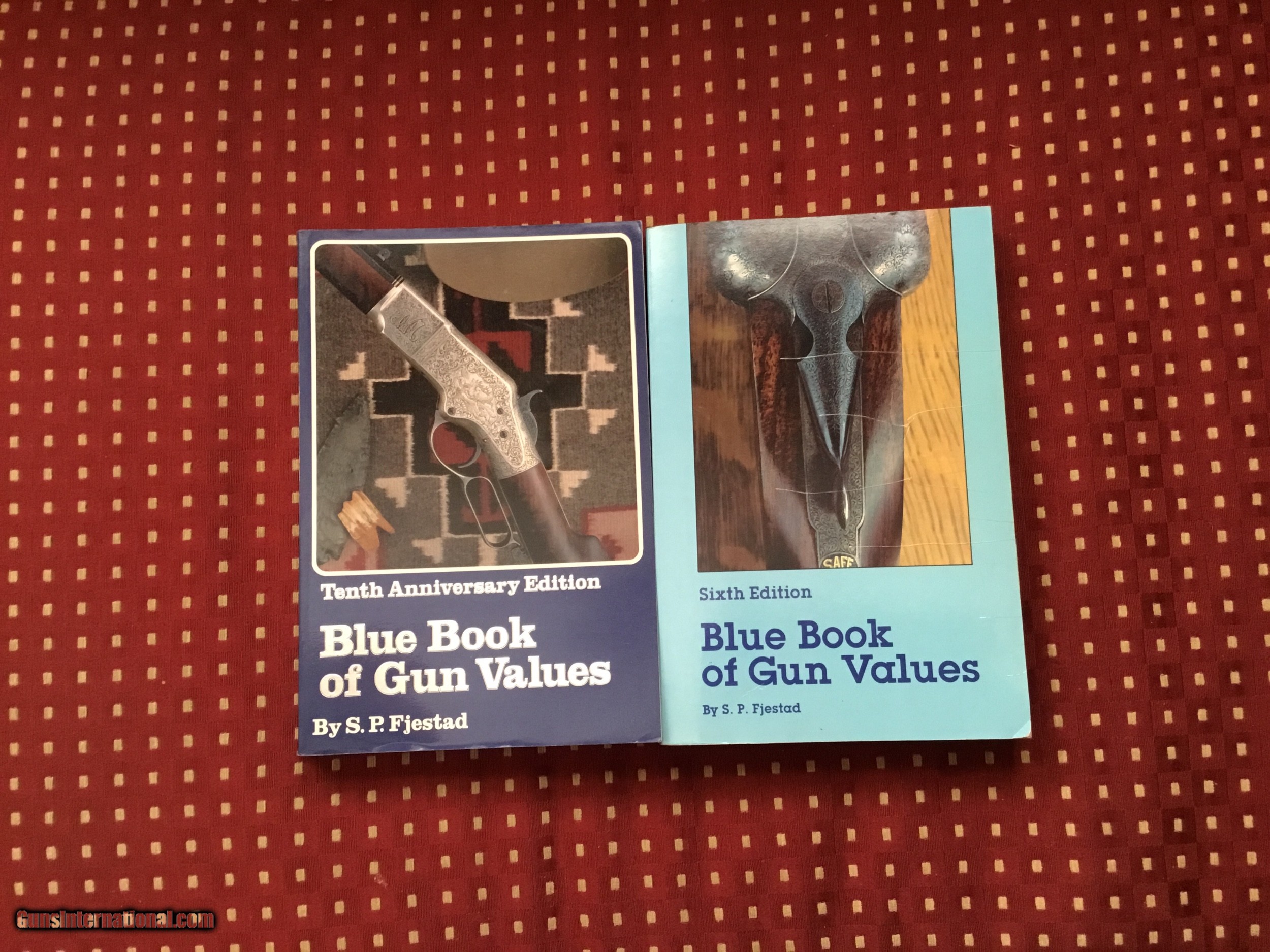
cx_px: 635
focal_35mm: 31
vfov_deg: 45.4
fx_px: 1137
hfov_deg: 58.4
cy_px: 476
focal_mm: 3.3
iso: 125
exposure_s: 1/30
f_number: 2.4
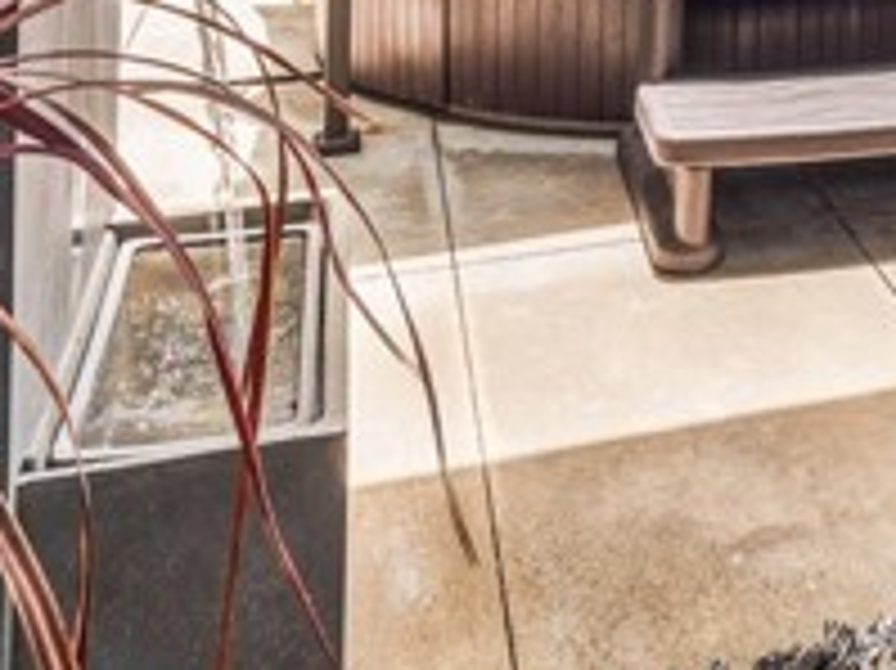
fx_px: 1500
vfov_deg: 21.1
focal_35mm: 58
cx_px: 941
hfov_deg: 30.4
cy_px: -353
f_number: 8
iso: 200
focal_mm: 9
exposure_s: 1/800
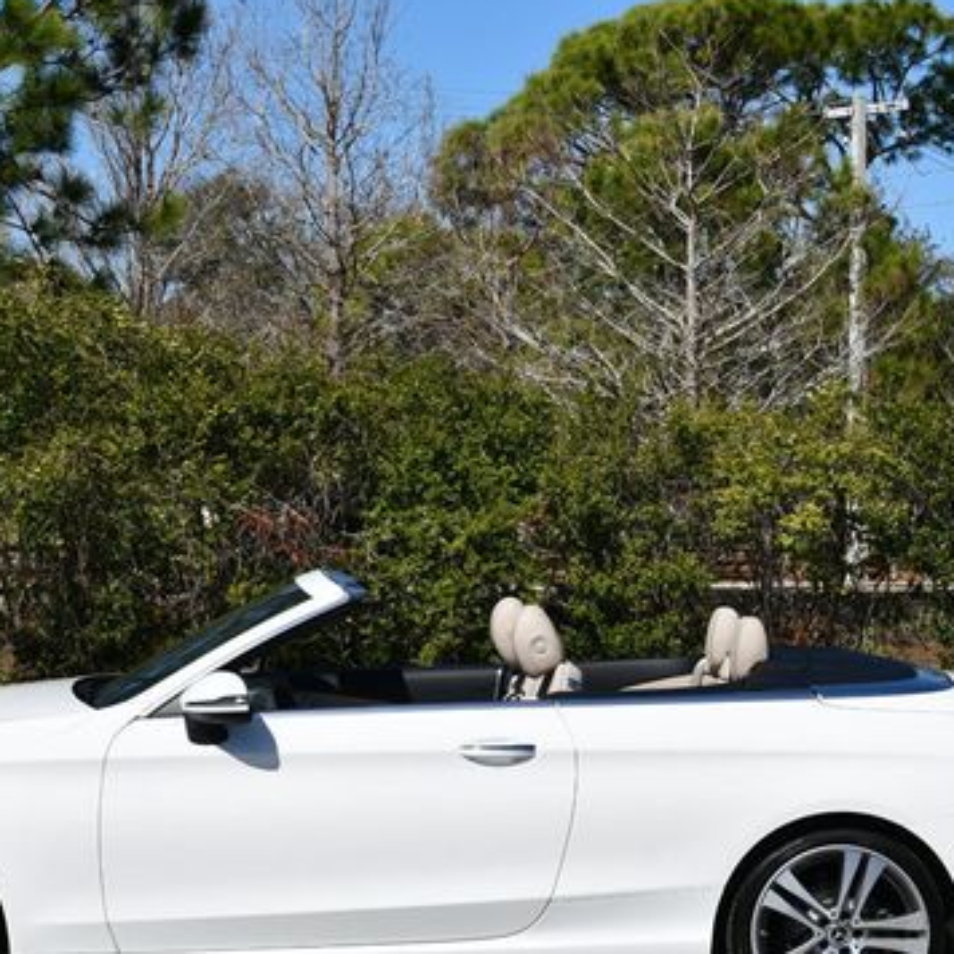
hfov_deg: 17.7
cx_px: 378
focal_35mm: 98
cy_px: 557
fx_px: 3056
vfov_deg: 17.7
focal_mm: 32
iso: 100
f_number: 9
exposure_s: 1/320
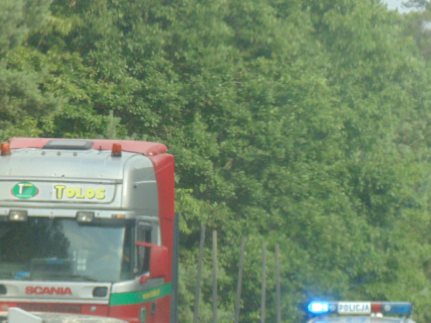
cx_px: 303
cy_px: 265
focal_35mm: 488
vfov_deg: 3.0
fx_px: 6075
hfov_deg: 4.1
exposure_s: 1/250
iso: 250
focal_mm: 50.1
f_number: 5.8
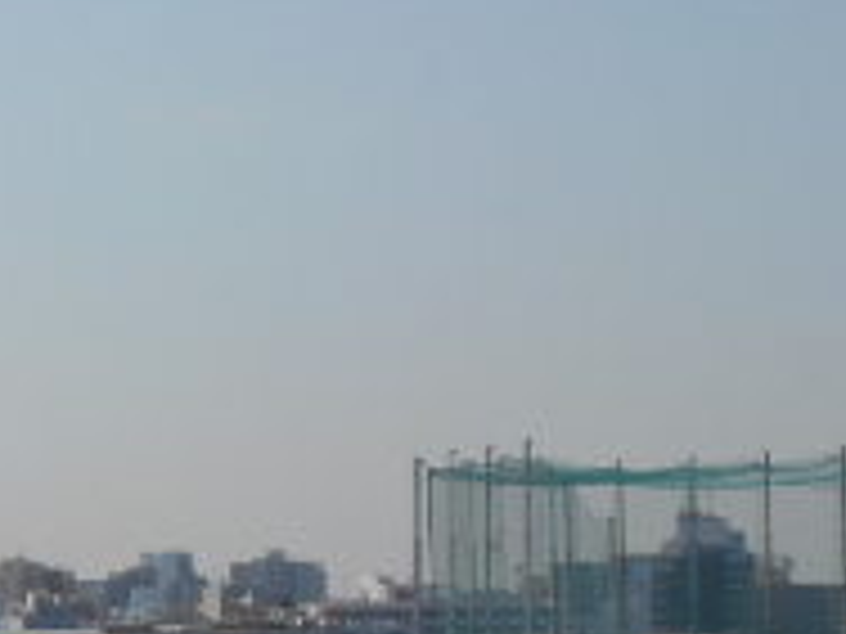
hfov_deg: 11.2
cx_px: 315
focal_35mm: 176
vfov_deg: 8.4
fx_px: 4301
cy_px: 461
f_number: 5.3
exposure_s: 1/1000
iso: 80
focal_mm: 11.6
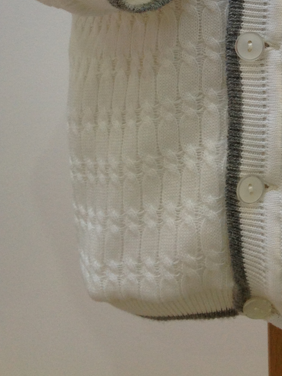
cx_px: 280
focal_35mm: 72
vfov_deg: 25.7
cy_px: 1
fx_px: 782
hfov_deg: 19.8
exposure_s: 1/50
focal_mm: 4.28
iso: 80
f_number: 2.4
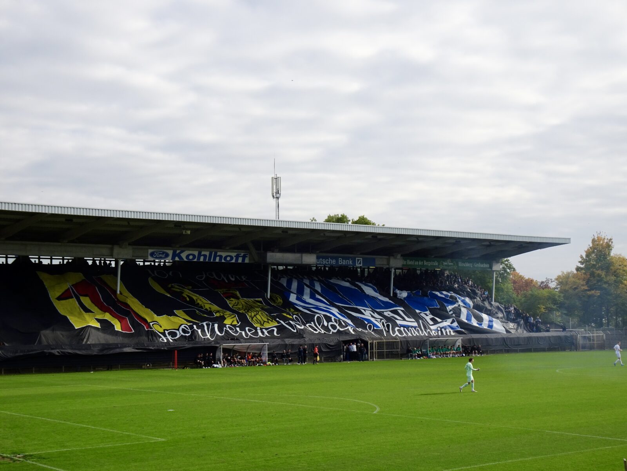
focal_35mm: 54
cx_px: 314
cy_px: 236
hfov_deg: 35.5
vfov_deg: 27.0
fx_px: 978
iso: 80
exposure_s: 1/500
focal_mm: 9.18
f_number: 4.5
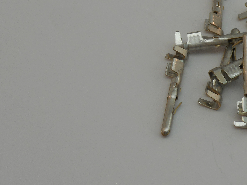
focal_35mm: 234
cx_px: 228
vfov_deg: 6.3
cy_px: 26
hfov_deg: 8.4
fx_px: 1670
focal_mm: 18.2
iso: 80
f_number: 5.8
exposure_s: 1/60
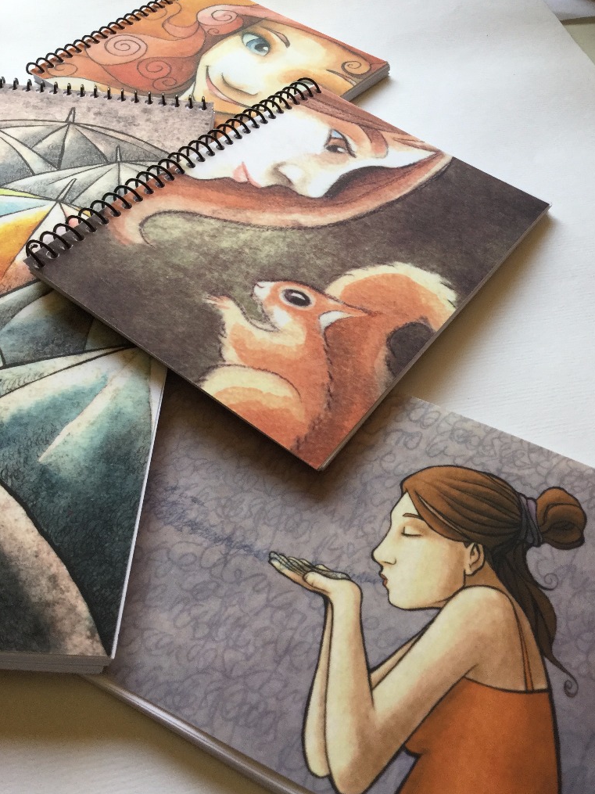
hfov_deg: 42.9
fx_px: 756
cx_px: 315
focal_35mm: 33
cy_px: 391
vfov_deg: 55.4
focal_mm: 3.3
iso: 25
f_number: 2.4
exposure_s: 1/40
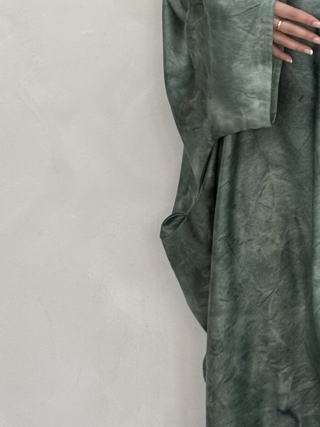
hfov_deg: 11.0
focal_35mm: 133
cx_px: 354
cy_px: 118
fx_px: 1639
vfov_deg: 14.8
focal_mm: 6.76
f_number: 1.78
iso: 64
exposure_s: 1/121
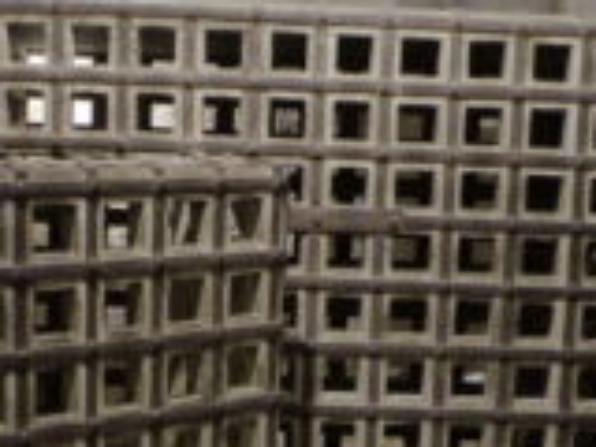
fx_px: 1291
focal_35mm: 75
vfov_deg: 19.6
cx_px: 291
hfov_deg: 26.0
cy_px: 309
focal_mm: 5.5
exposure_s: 1/25
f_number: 2.8
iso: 800
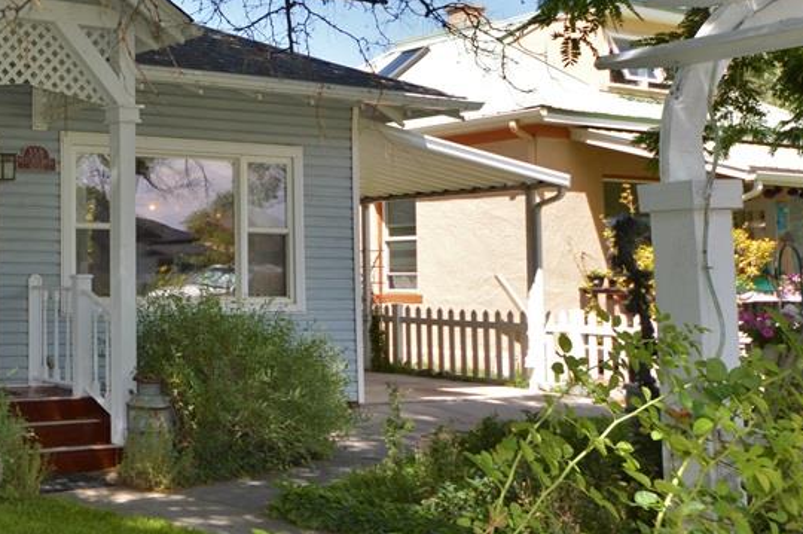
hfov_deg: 35.1
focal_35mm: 46
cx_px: -126
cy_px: 216
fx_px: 1029
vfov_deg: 29.0
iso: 100
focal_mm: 13
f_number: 5
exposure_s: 1/200
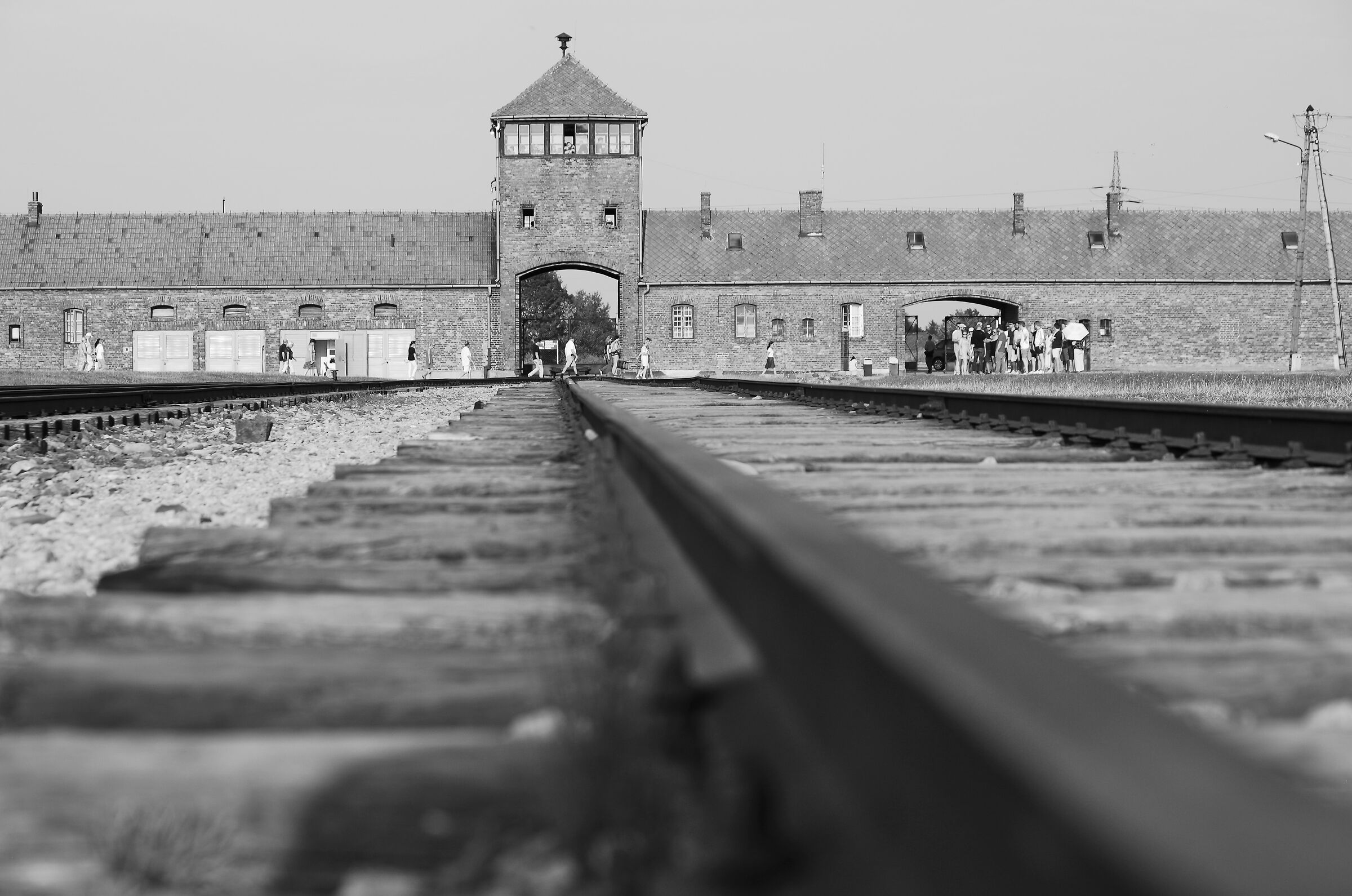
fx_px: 3523
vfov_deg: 14.5
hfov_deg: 21.7
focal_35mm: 94
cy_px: 448
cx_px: 676
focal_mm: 62.5
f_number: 5
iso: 100
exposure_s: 1/320
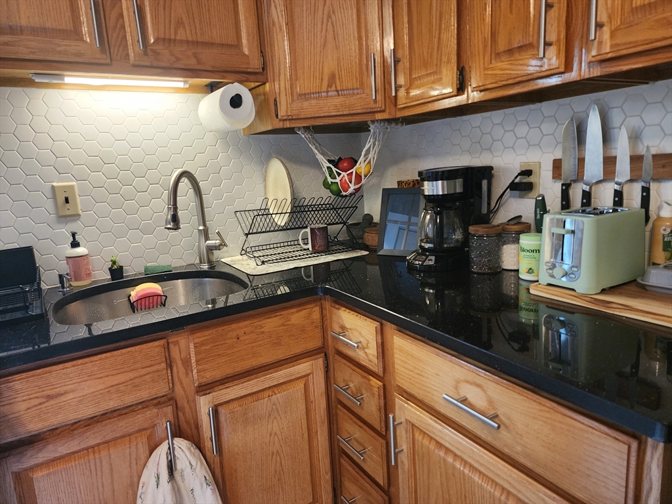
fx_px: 446
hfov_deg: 73.9
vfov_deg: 58.9
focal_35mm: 23
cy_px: 252
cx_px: 336
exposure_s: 1/120
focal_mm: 6.4
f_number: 1.8
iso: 500
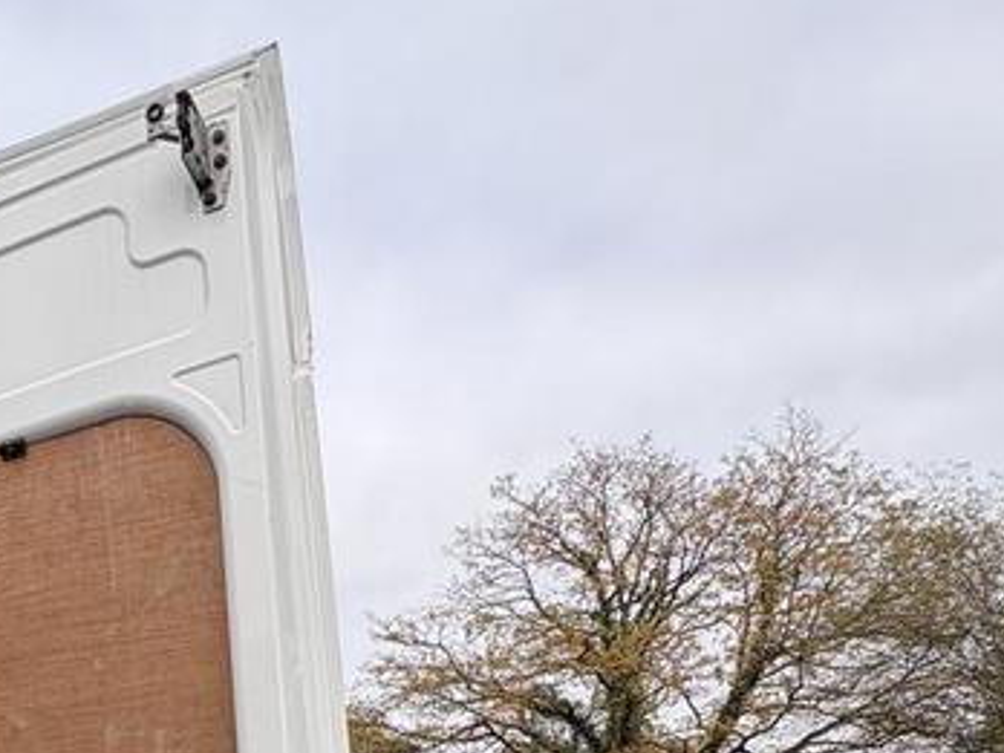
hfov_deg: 47.3
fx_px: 1044
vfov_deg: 33.9
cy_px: 845
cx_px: 144
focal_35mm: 36
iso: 40
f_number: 2.2
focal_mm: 2.22
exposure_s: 1/537
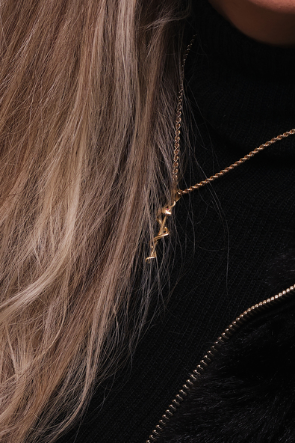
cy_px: 52
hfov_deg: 5.9
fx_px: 2837
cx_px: 350
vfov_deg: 8.9
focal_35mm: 231
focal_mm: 50.5
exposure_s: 1/125
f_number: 9
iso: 160
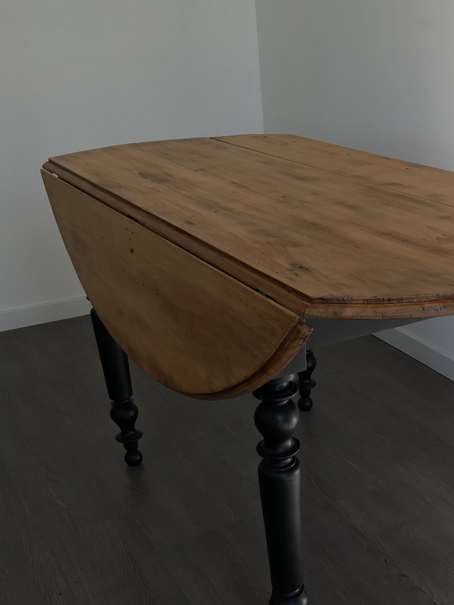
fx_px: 787
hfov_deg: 31.5
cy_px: 382
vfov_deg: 41.7
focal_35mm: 45
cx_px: 349
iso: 25
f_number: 2.2
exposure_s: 1/183
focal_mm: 4.15
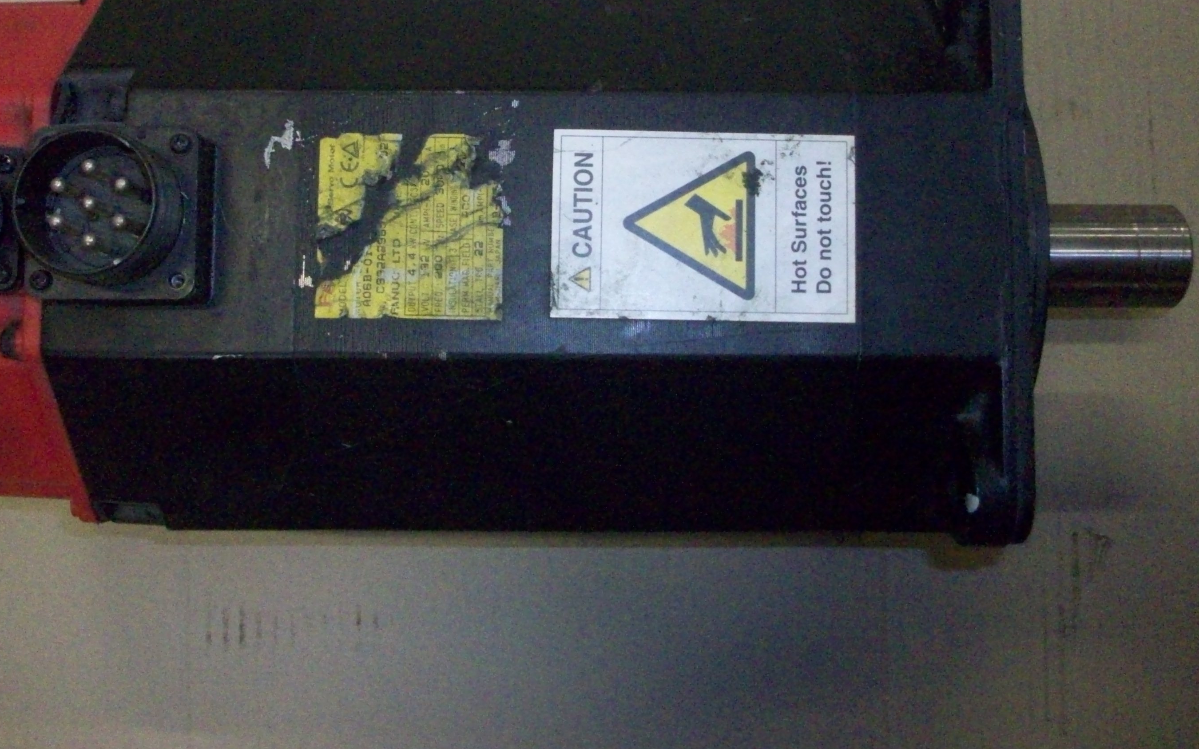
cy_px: 244
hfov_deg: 48.2
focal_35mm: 41
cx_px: 557
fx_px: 1340
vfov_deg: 31.0
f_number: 2.8
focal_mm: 5.7
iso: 800
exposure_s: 1/64
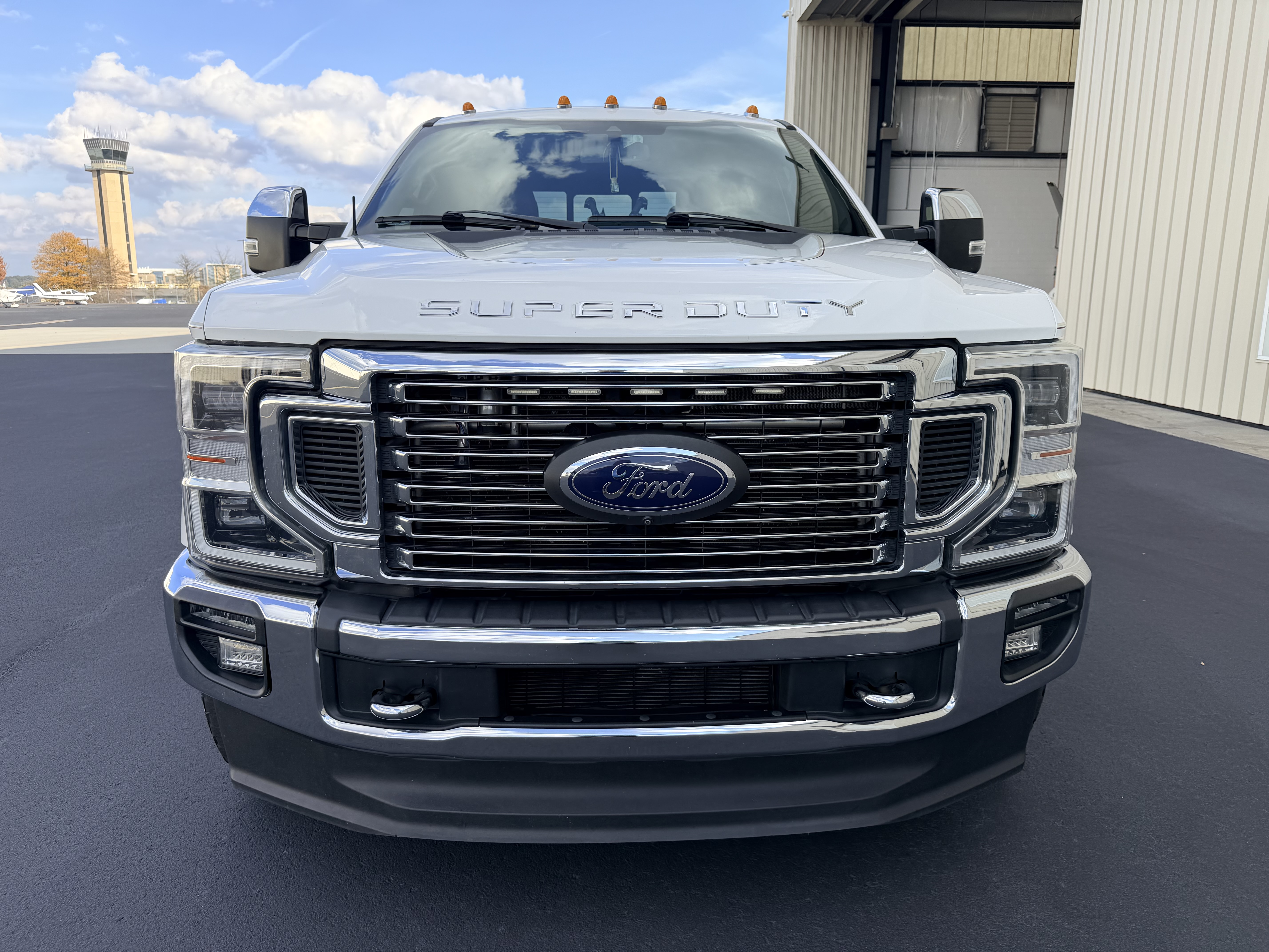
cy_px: 476
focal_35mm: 24
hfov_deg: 71.6
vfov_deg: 56.8
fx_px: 880
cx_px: 634
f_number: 1.78
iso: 80
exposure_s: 1/1901
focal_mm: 6.76
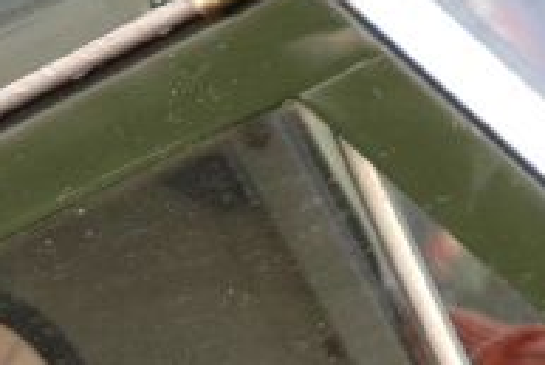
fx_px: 12226
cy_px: 716
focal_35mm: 807
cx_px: -79
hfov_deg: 2.6
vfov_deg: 1.7
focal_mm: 130
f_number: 5.6
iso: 320
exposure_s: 1/160
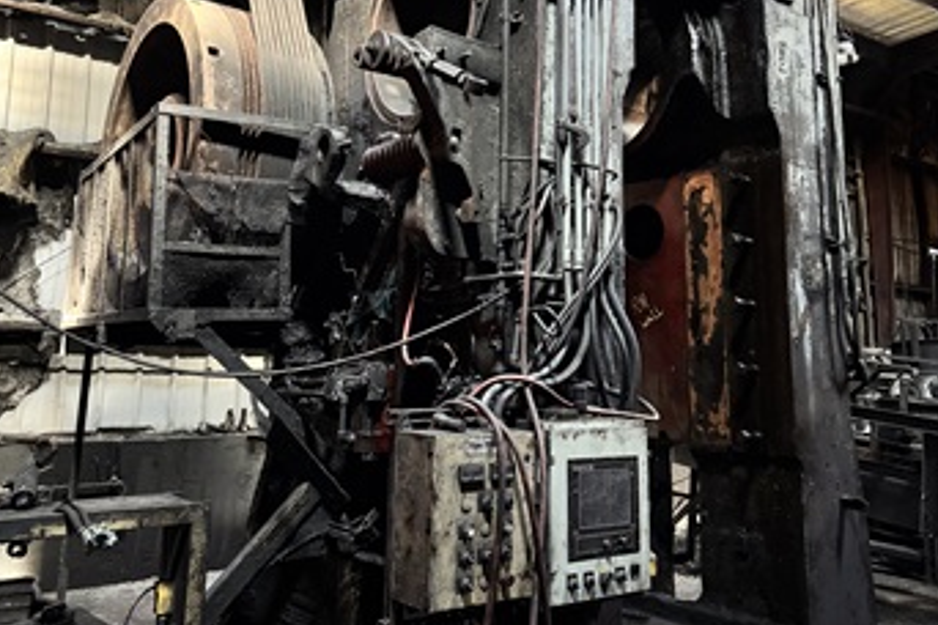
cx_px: 472
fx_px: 886
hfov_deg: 55.8
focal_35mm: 34
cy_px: 192
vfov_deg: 38.3
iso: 1600
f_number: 1.78
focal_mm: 6.76
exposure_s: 1/25
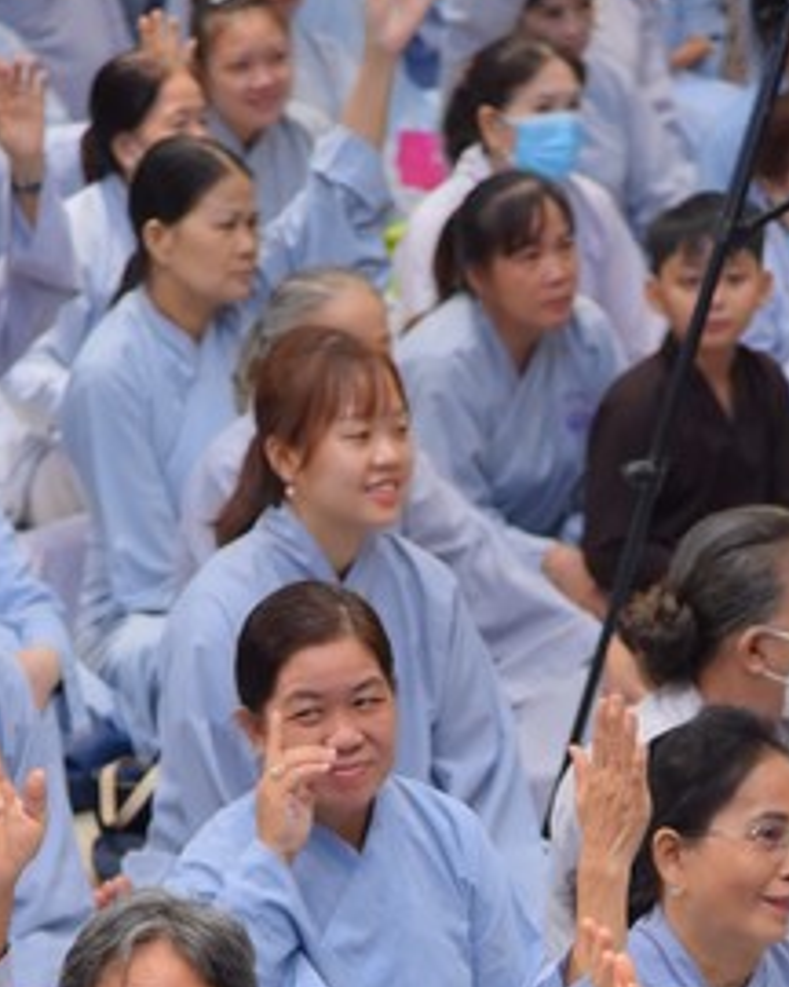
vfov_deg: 8.5
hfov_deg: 6.8
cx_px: 338
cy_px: 1137
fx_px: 6597
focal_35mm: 226
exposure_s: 1/160
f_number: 4.5
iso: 1250
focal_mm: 100
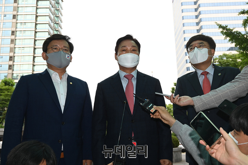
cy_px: 82
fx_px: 241
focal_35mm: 35
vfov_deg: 37.9
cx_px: 124
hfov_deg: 54.4
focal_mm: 35
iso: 800
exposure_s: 1/250
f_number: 6.3
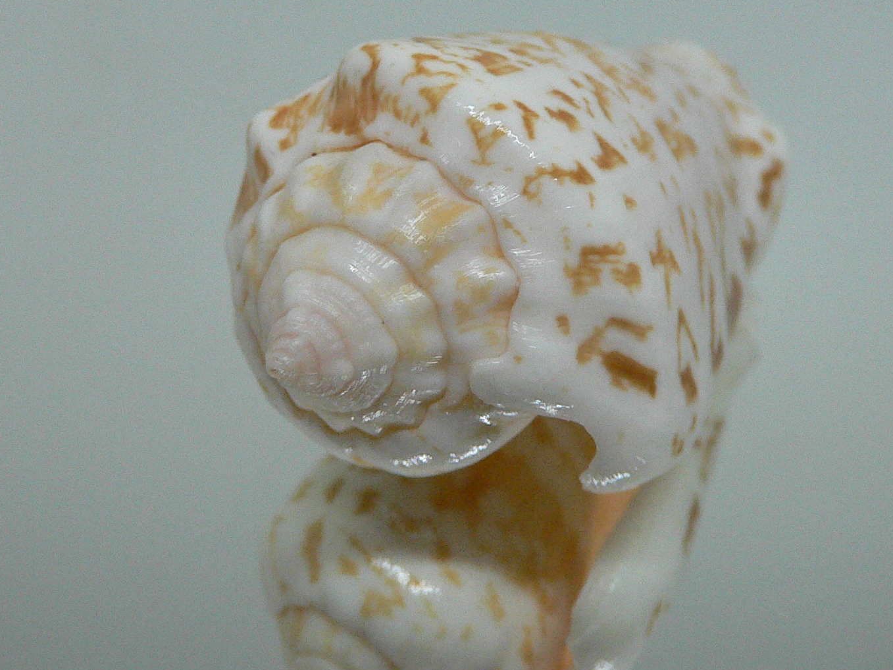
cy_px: 282
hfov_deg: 36.8
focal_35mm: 52
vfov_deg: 28.0
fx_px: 1342
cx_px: 479
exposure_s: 1/60
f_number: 2.8
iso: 200
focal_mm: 4.6
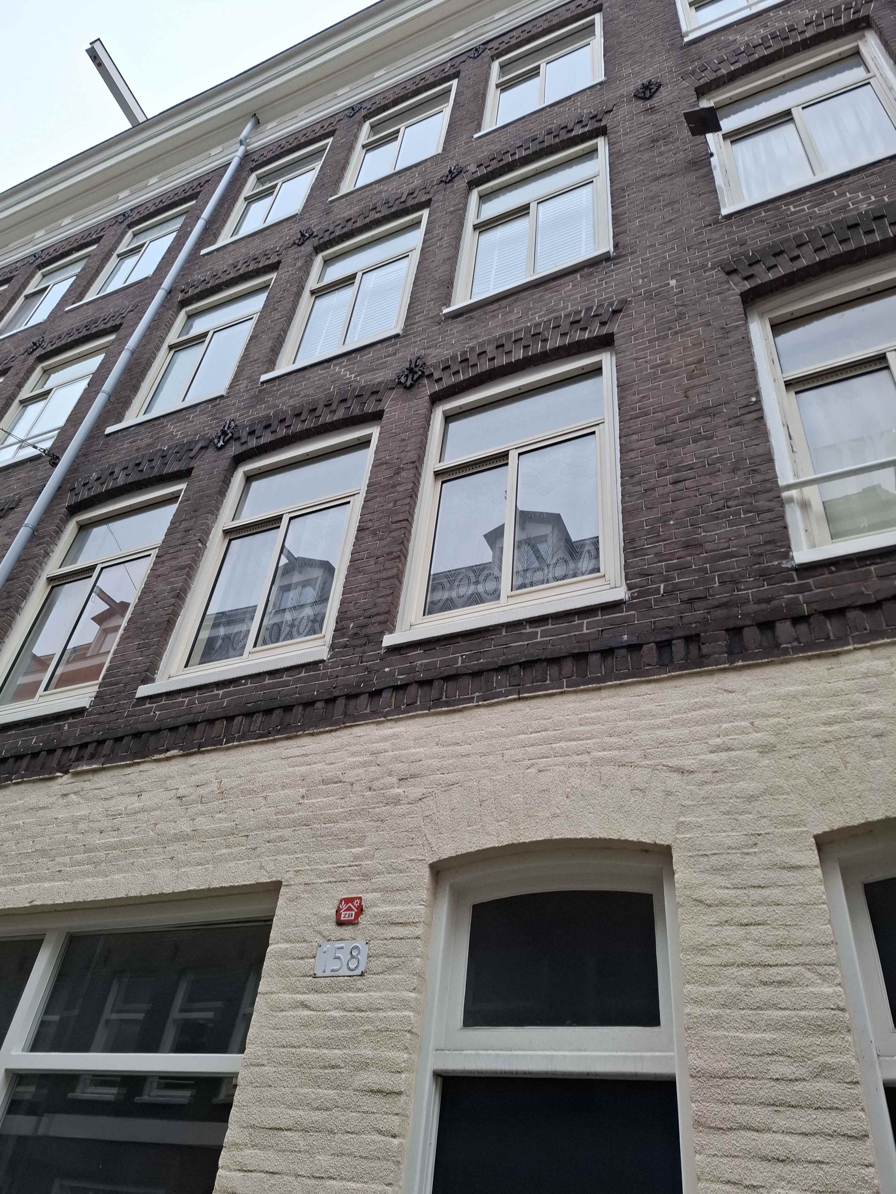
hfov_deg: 58.9
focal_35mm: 23
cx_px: 448
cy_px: 597
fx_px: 794
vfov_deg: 73.9
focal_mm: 5.54
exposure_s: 1/100
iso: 64
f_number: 1.8
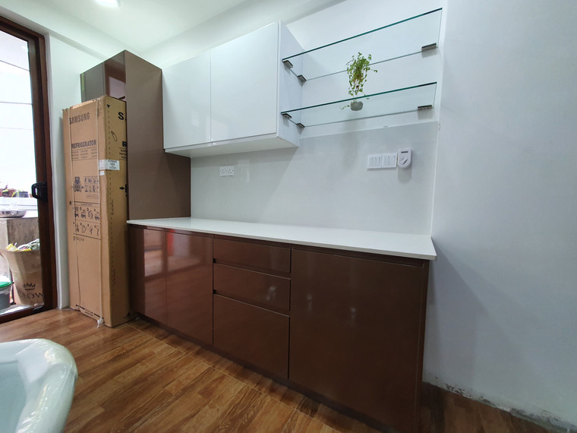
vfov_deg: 89.9
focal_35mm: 13
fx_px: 217
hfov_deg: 106.2
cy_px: 216
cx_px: 288
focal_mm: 1.8
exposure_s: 1/50
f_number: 2.2
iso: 125
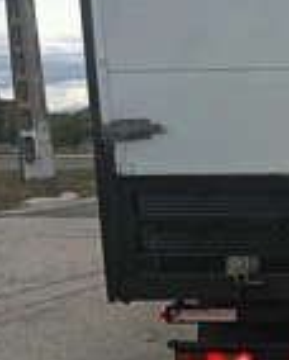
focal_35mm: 66
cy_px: 261
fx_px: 704
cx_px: 365
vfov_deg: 28.3
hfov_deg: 21.2
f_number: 1.75
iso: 100
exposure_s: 1/158
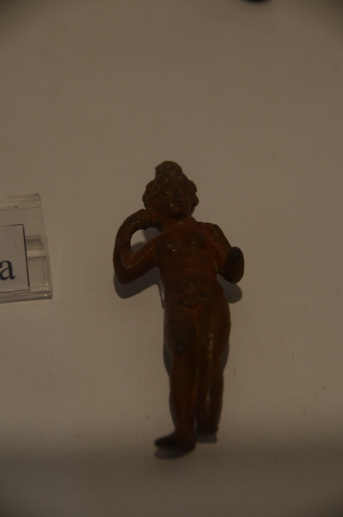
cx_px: 172
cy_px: 258
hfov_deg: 8.7
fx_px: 2260
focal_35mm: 158
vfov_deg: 13.1
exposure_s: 1/25
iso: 800
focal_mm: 105
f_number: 5.3
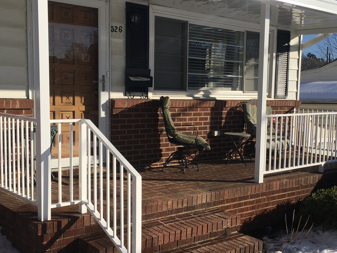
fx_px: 467
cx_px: 213
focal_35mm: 48
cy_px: 139
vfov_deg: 30.2
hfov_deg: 39.4
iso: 25
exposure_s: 1/2849
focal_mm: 4.15
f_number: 2.2
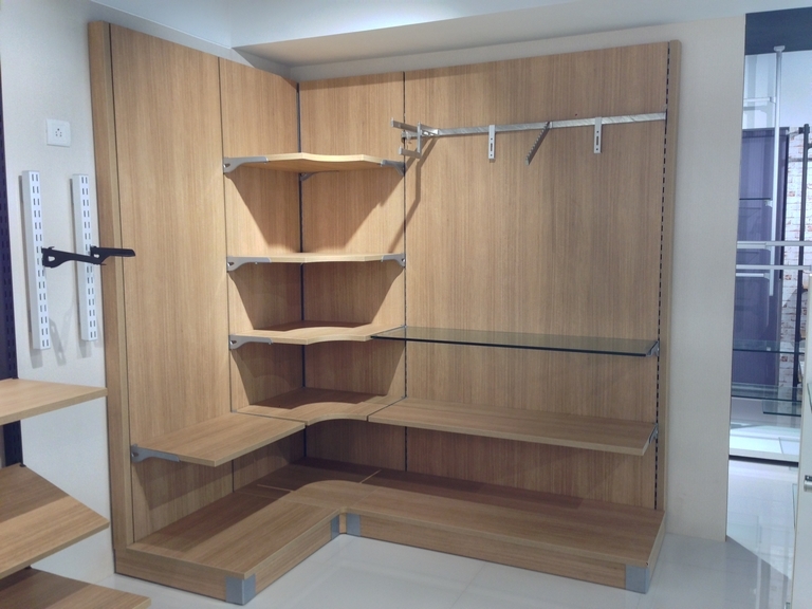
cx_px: 406
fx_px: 774
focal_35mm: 33
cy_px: 304
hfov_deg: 55.4
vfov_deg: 42.9
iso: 50
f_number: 2.4
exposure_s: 1/40
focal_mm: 4.12
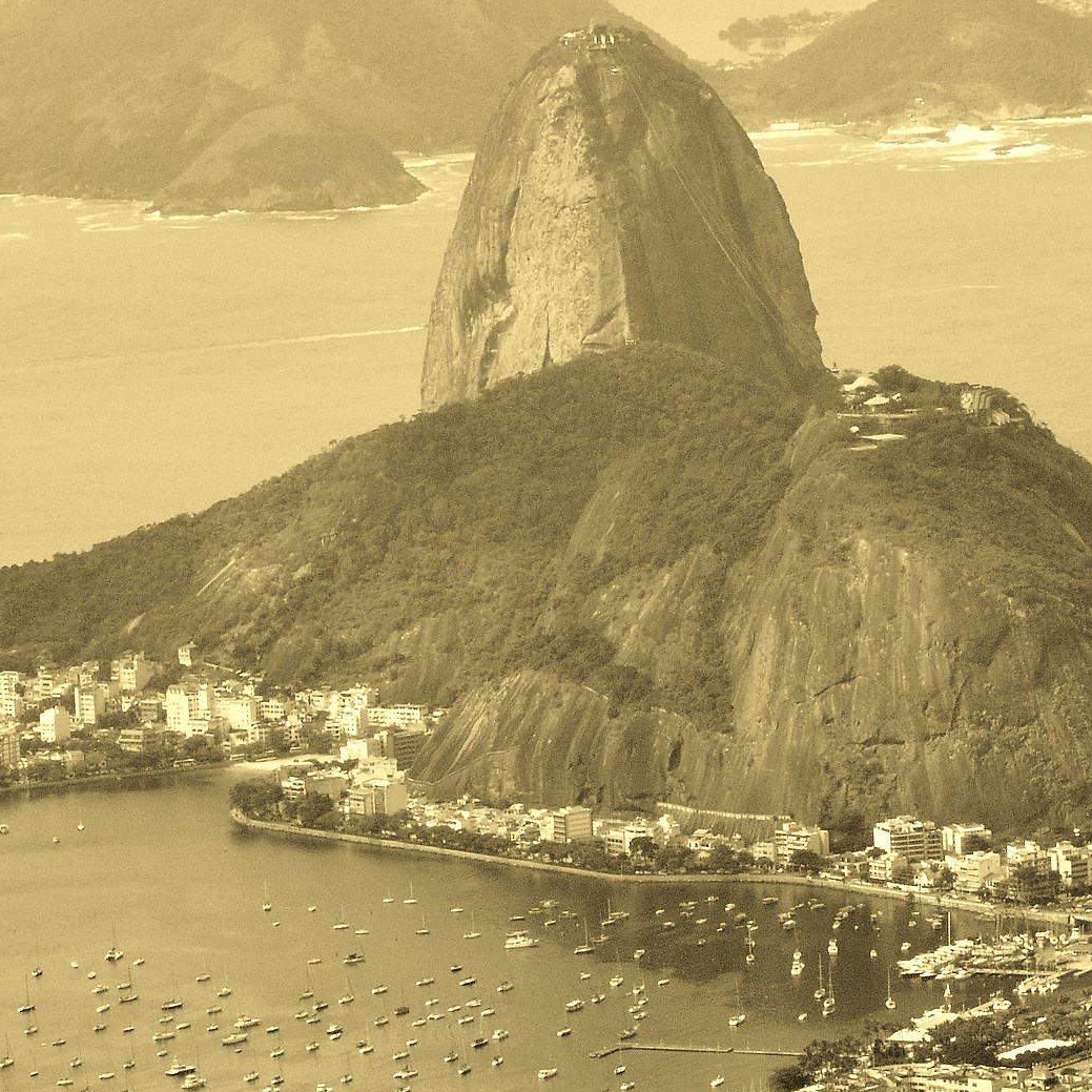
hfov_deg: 8.3
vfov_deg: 8.3
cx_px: 565
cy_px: 542
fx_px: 7566
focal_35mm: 212
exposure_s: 1/160
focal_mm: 72
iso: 400
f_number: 22
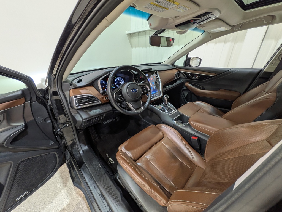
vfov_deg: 85.7
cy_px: 106
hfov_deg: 102.1
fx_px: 114
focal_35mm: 14
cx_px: 141
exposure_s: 1/25
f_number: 2.2
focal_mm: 1.83
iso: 54
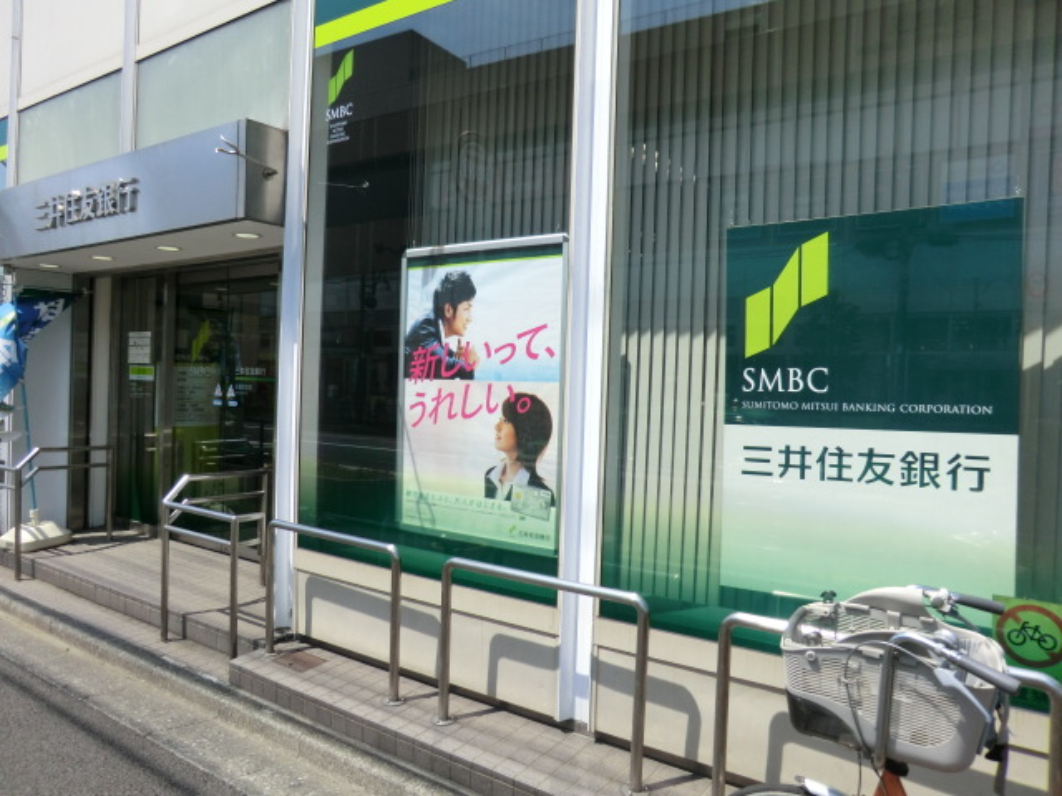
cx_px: 531
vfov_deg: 56.8
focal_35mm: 24
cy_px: 398
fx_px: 736
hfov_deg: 71.6
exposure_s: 1/800
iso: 80
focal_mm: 4.3
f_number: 3.2
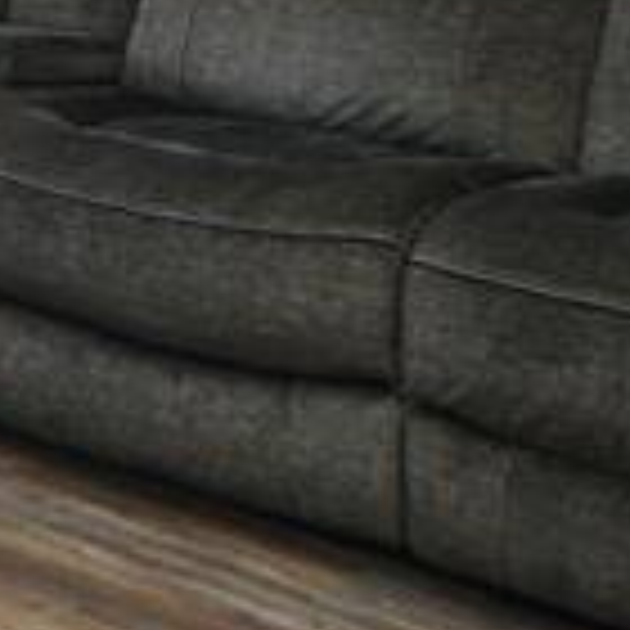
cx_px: -270
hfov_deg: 17.1
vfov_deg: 16.9
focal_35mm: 93
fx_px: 1915
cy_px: -324
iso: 320
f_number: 4
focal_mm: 10
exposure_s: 1/60
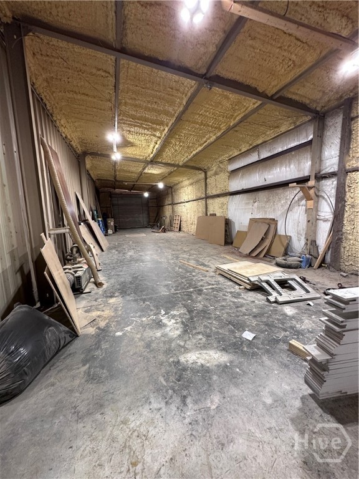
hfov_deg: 85.7
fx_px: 194
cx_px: 180
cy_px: 240
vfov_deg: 102.1
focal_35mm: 14
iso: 200
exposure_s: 1/60
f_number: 2.2
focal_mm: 2.22
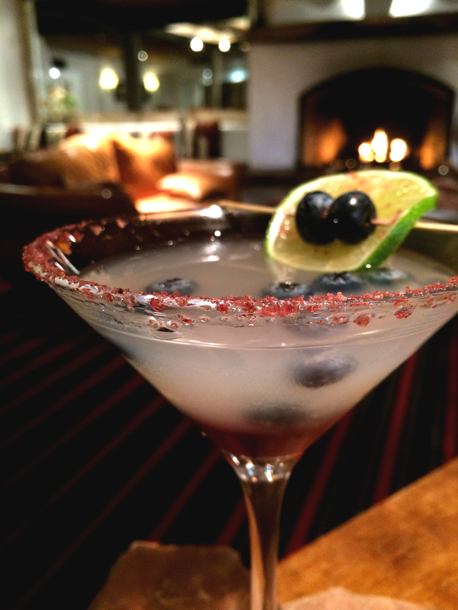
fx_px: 529
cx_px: 229
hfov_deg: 46.8
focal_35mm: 30
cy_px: 305
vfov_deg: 60.0
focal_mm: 4.12
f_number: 2.2
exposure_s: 1/17
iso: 320
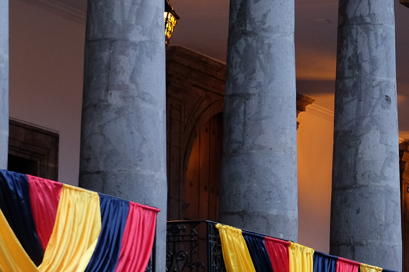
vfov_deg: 6.1
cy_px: 59
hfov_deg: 9.1
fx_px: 2567
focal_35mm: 226
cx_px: 358
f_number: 2.8
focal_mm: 50
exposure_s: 1/40
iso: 800
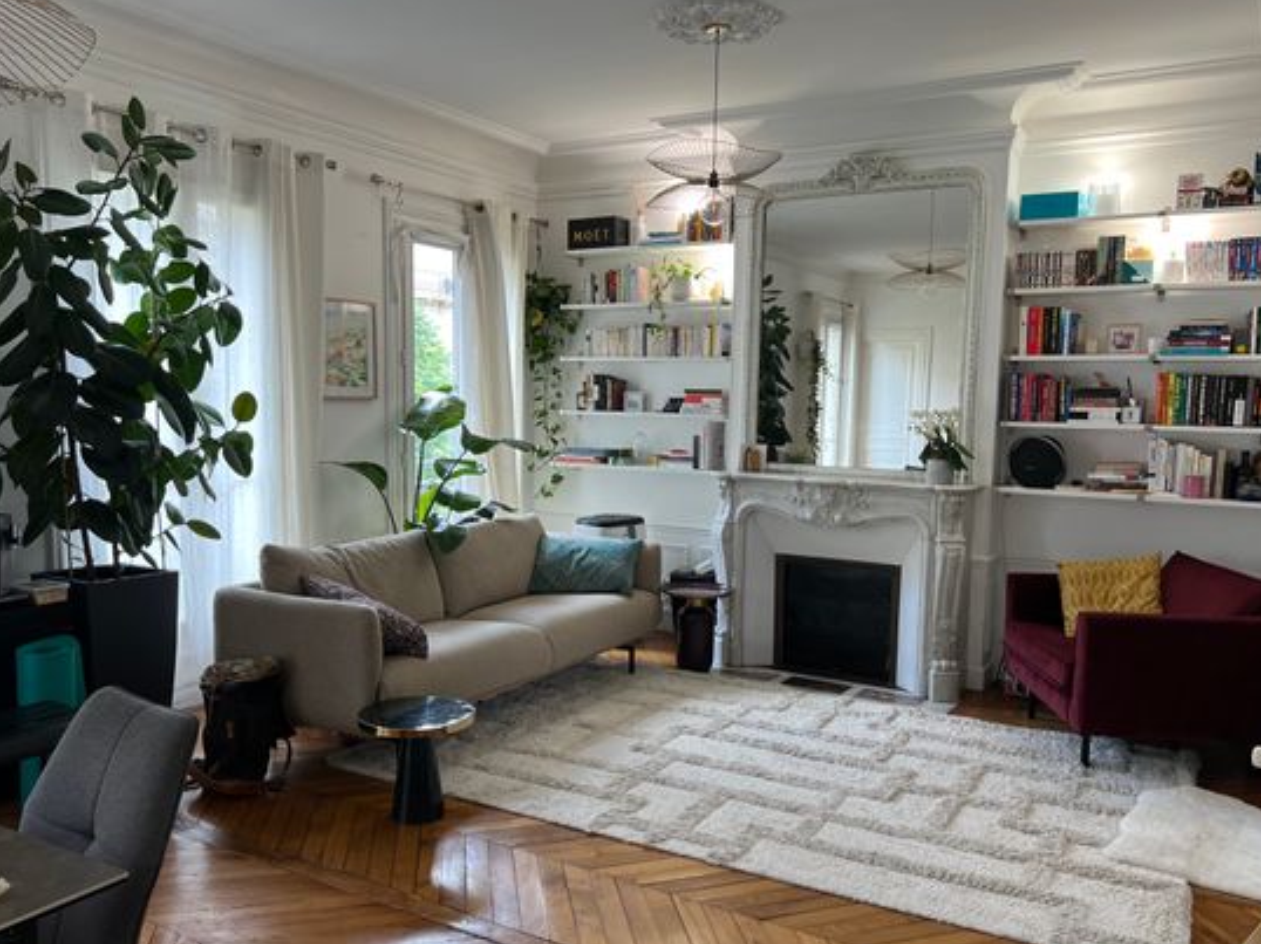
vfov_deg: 48.2
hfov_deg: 61.7
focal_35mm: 29
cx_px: 638
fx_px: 1056
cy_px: 497
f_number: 1.5
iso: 125
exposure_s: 1/111
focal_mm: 5.7
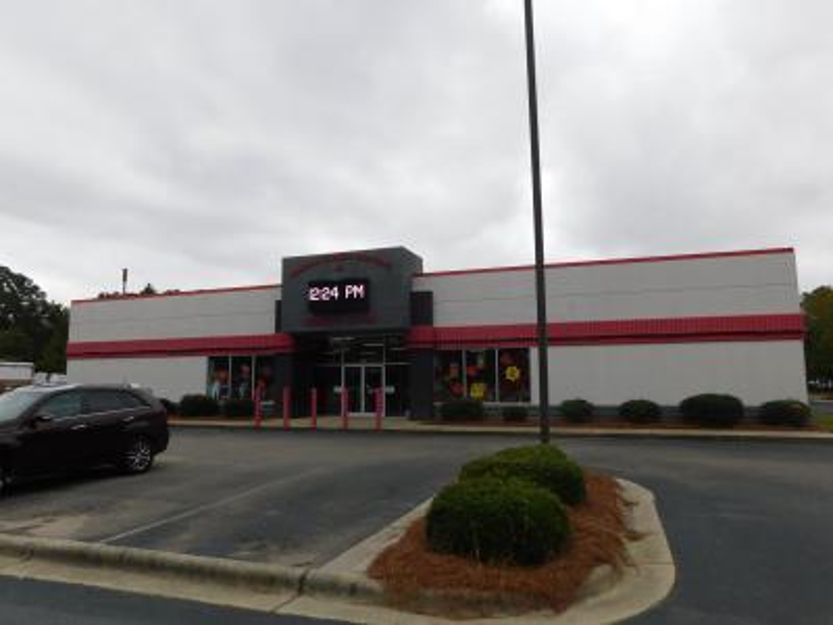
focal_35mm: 24
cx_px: 416
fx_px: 578
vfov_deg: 56.8
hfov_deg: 71.6
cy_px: 312
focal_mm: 4.1
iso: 125
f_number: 3
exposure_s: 1/800
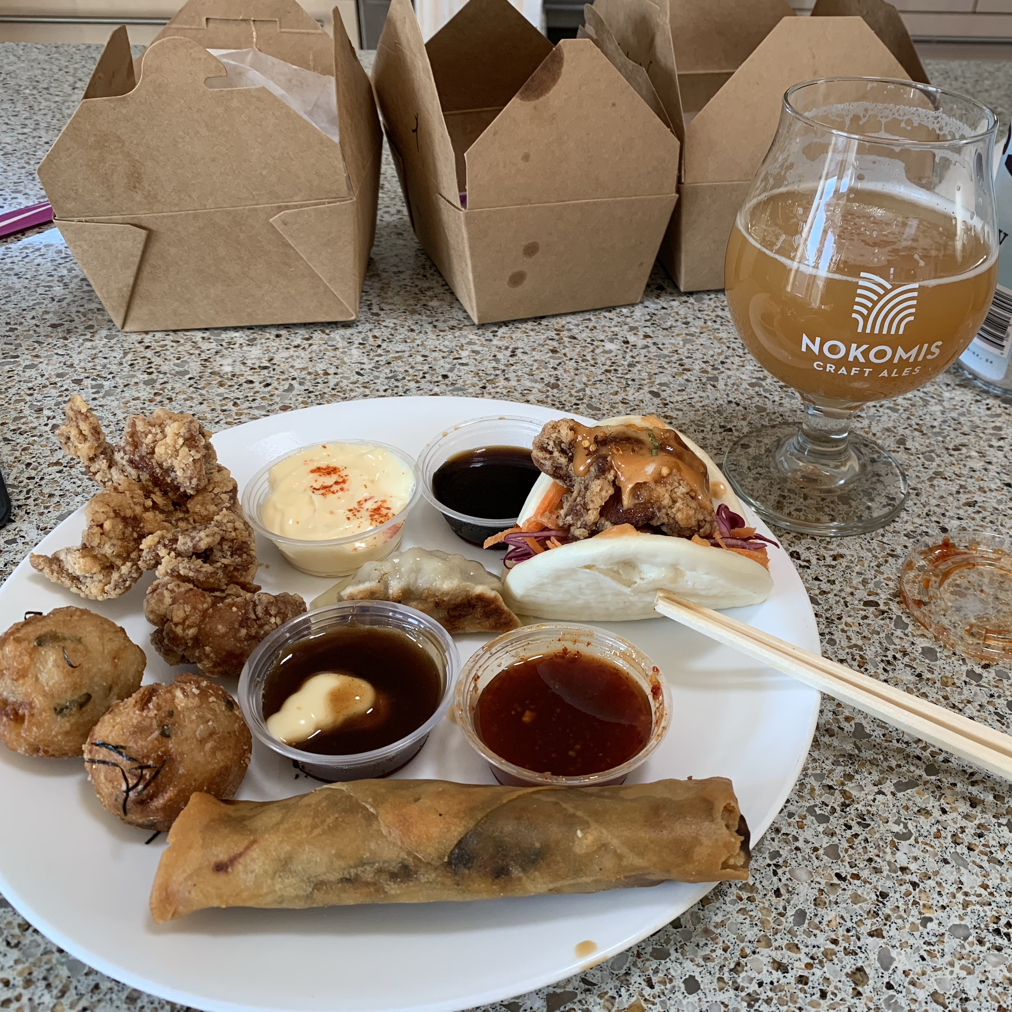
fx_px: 1025
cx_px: 607
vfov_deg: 52.5
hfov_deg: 52.2
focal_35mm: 31
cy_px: 507
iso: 100
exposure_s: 1/88
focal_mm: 4.25
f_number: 1.8
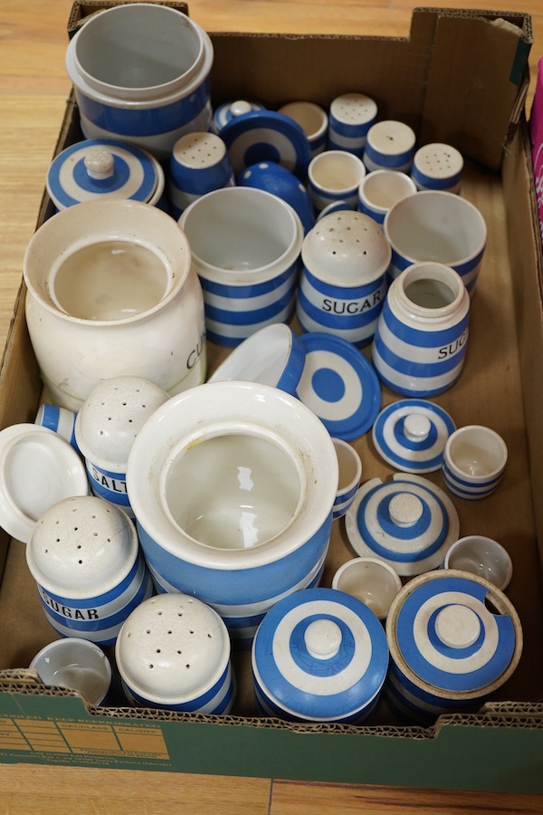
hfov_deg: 29.9
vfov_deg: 43.6
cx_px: 272
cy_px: 408
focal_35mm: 45
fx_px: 1018
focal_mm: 30
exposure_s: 1/125
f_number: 3.5
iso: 1250
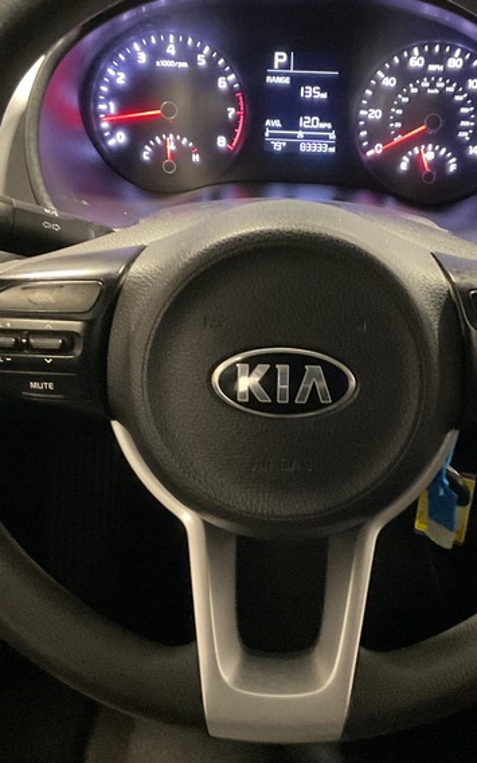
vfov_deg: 38.8
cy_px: 321
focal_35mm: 52
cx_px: 293
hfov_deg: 24.8
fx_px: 1082
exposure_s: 1/25
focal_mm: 3
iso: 500
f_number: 1.8
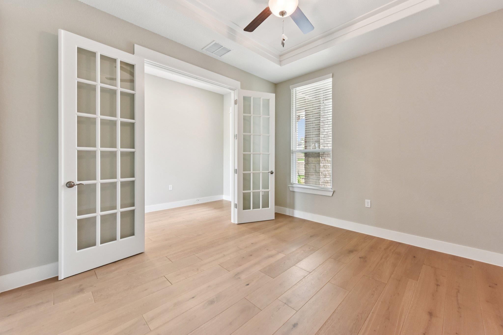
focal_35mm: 14
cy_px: 168
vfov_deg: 81.2
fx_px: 196
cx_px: 252
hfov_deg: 104.3
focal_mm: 14
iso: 450
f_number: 8
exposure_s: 1/15
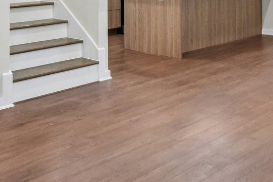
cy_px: -41
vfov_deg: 20.4
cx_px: 128
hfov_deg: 32.4
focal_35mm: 62
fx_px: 470
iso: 400
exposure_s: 1/30
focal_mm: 16
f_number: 8
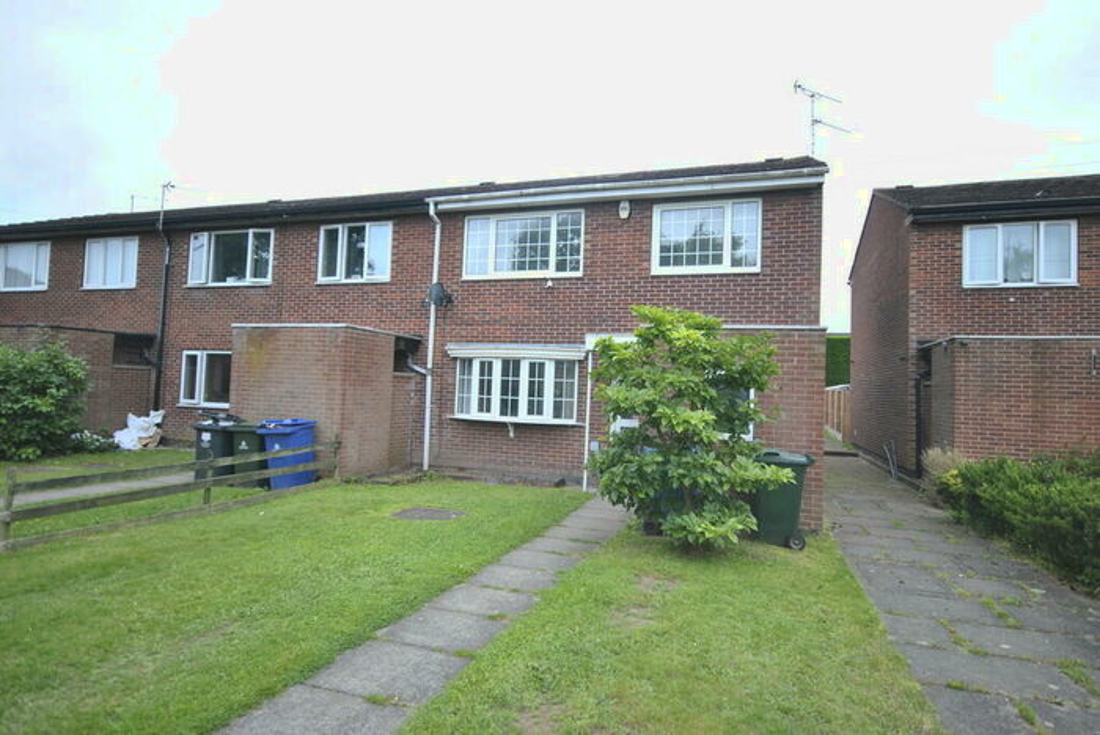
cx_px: 550
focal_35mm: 20
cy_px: 368
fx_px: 596
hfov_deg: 85.4
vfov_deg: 63.3
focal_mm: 13
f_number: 5
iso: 200
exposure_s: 1/100
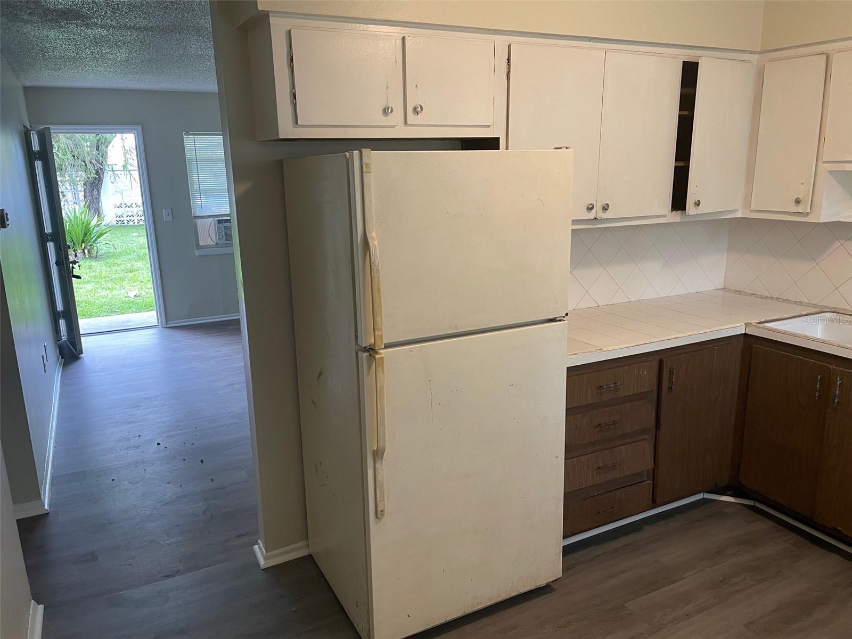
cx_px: 426
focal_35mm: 26
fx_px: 640
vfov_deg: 53.1
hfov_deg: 67.3
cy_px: 320
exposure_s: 1/60
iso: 80
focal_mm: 4.2
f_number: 1.6
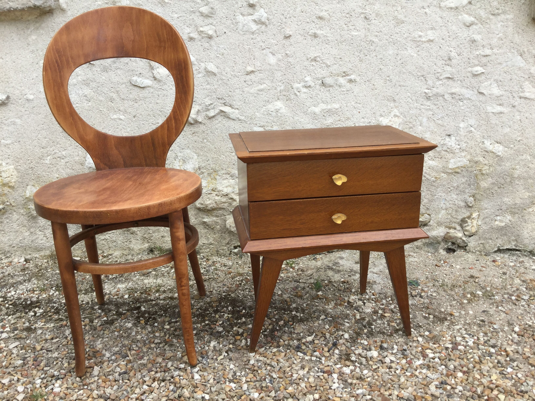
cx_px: 268
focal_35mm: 31
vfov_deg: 45.4
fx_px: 479
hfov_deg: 58.4
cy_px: 200
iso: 25
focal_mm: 3.3
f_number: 2.4
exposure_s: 1/331
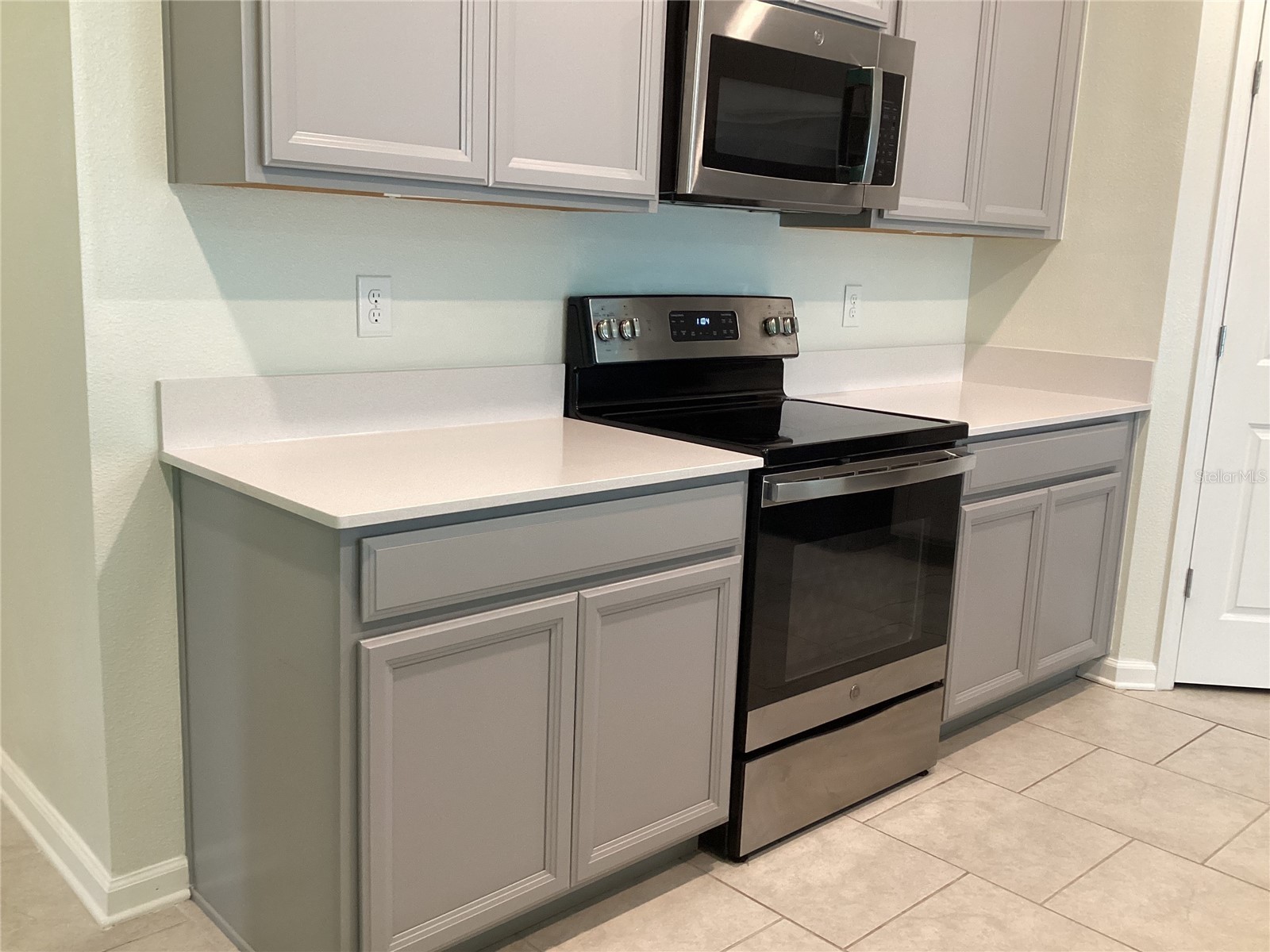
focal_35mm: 31
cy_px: 476
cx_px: 635
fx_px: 1137
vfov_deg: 45.4
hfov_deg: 58.4
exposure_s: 1/60
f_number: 2.4
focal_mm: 3.3
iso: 200
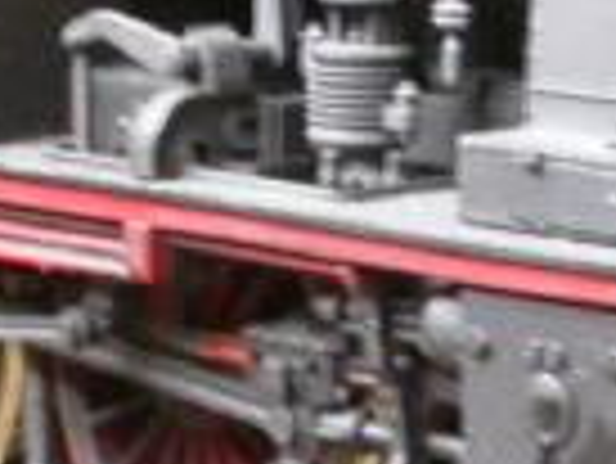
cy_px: 194
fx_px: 8229
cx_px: 328
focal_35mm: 462
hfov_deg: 4.3
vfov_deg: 3.2
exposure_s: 1/1.9
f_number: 7.1
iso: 228
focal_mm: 16.4
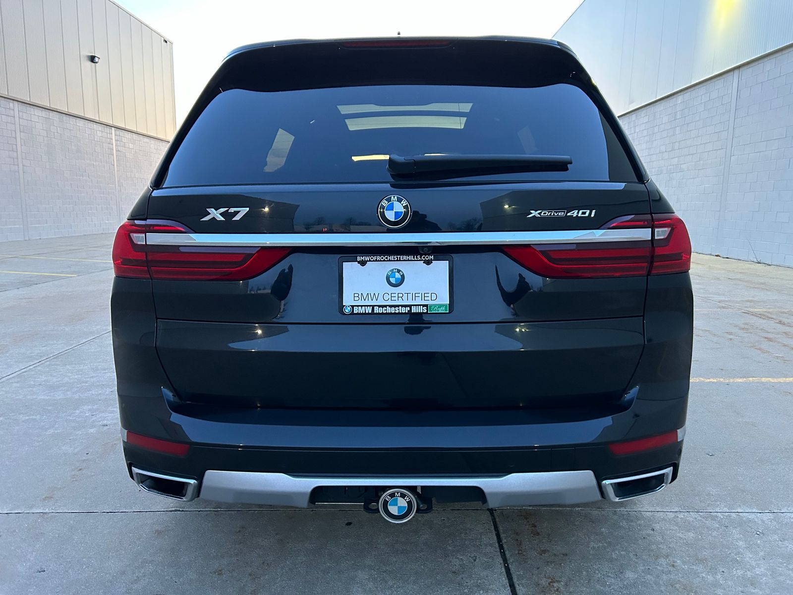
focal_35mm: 26
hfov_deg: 67.3
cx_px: 396
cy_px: 298
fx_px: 596
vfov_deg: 53.1
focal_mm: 5.7
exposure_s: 1/40
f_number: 1.5
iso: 500
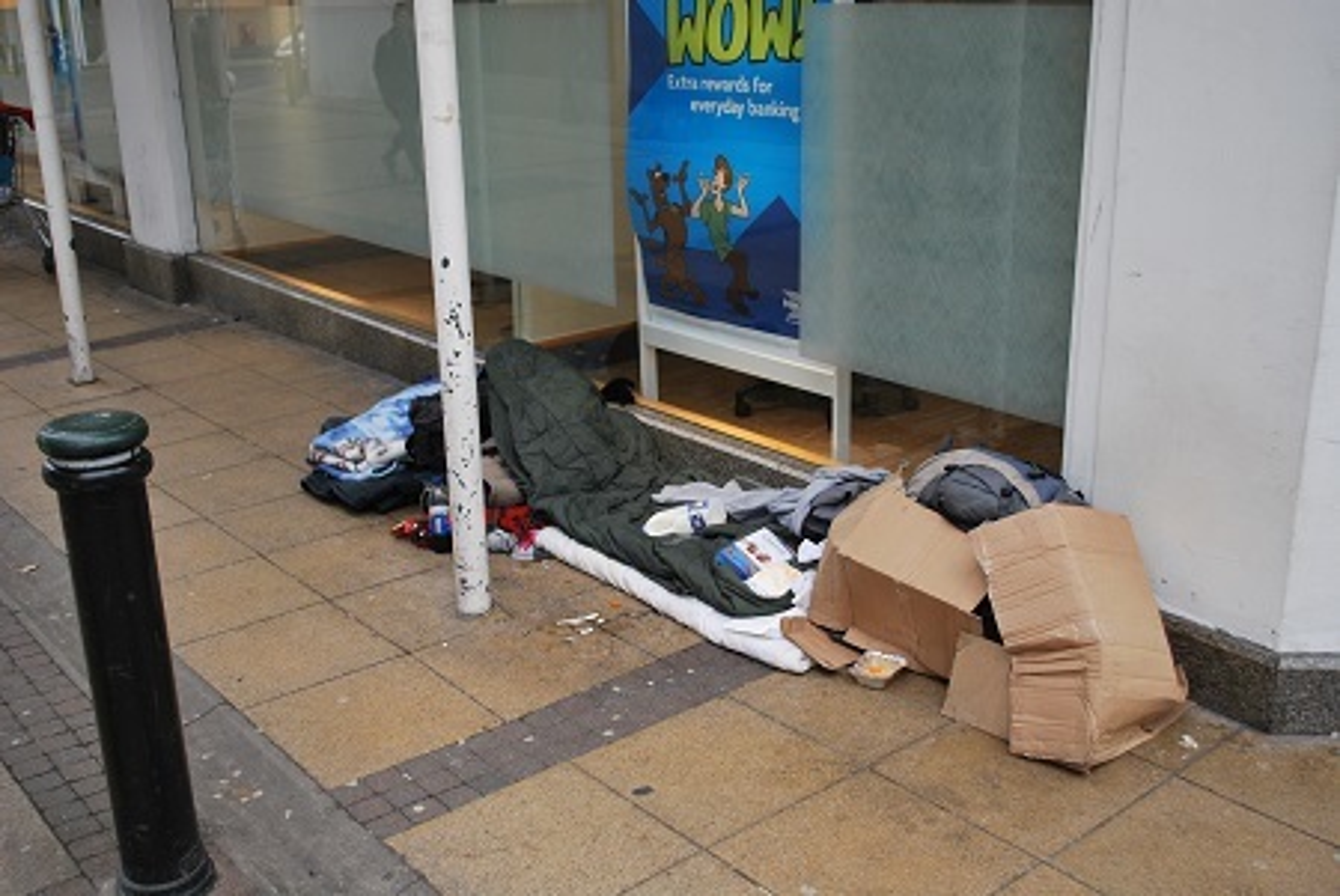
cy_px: 448
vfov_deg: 37.0
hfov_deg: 53.1
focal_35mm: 36
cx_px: 670
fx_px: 1341
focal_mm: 24
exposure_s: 1/50
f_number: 4.2
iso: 200
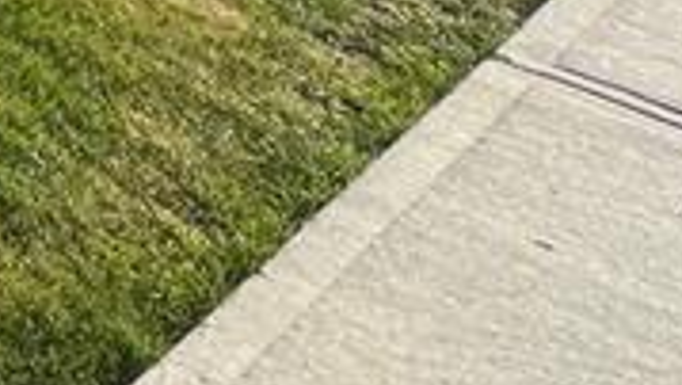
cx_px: -1093
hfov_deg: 13.7
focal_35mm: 81
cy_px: -694
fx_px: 1466
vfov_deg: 11.0
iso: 32
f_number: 1.8
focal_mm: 1.57
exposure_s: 1/657
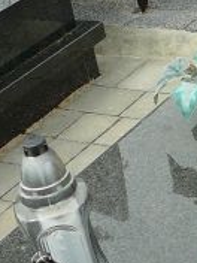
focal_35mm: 127
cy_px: 57
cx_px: 333
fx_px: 964
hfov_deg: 11.0
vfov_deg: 15.4
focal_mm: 5.2
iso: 80
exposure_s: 1/640
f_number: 2.8
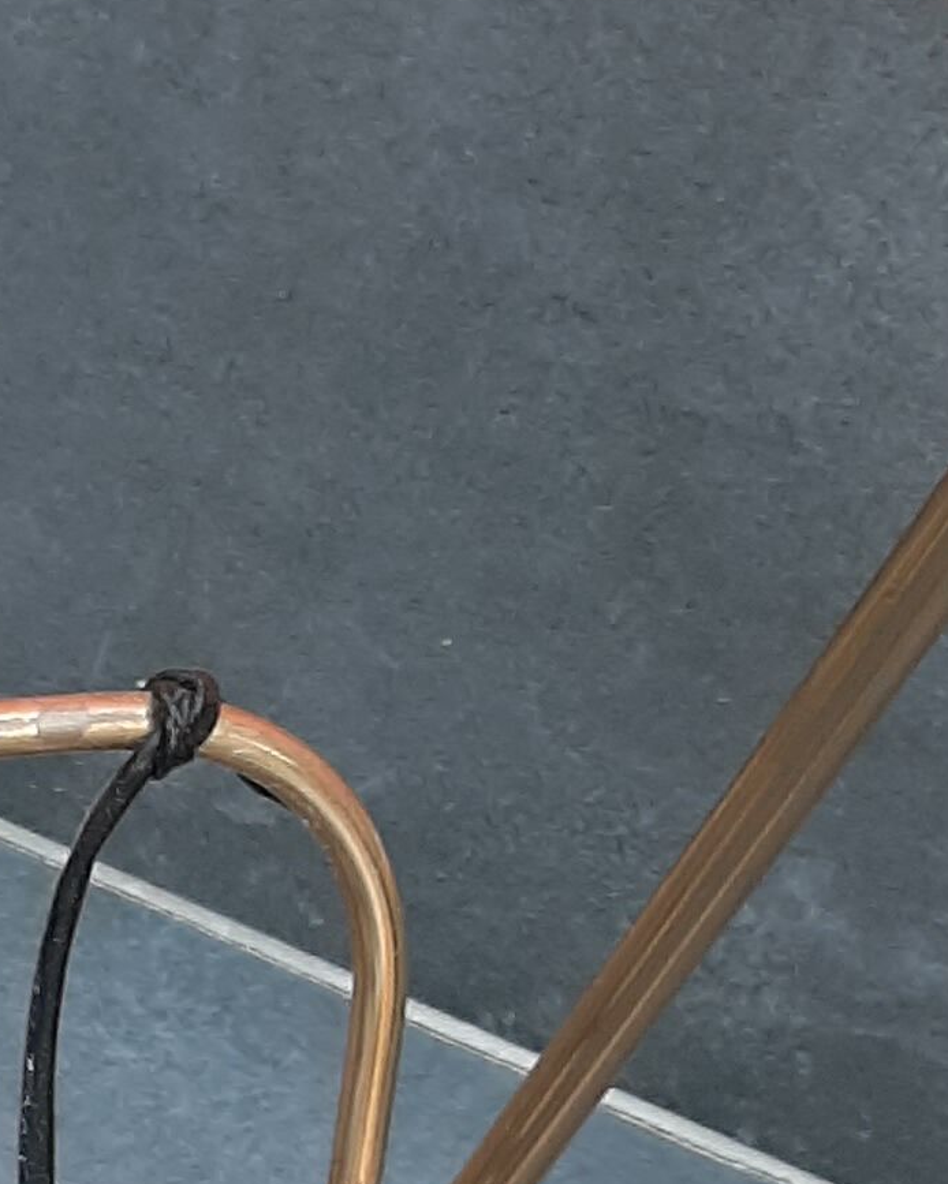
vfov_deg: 14.3
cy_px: 2143
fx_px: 4137
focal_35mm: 118
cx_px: -839
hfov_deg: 11.9
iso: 40
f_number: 1.7
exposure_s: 1/50
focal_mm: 3.93
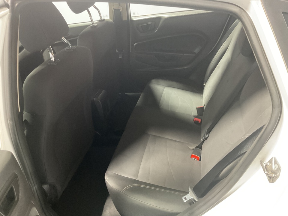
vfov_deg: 48.2
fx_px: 241
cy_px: 108
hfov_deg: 61.7
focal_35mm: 29
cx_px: 144
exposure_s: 1/40
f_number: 1.8
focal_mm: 3
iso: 320
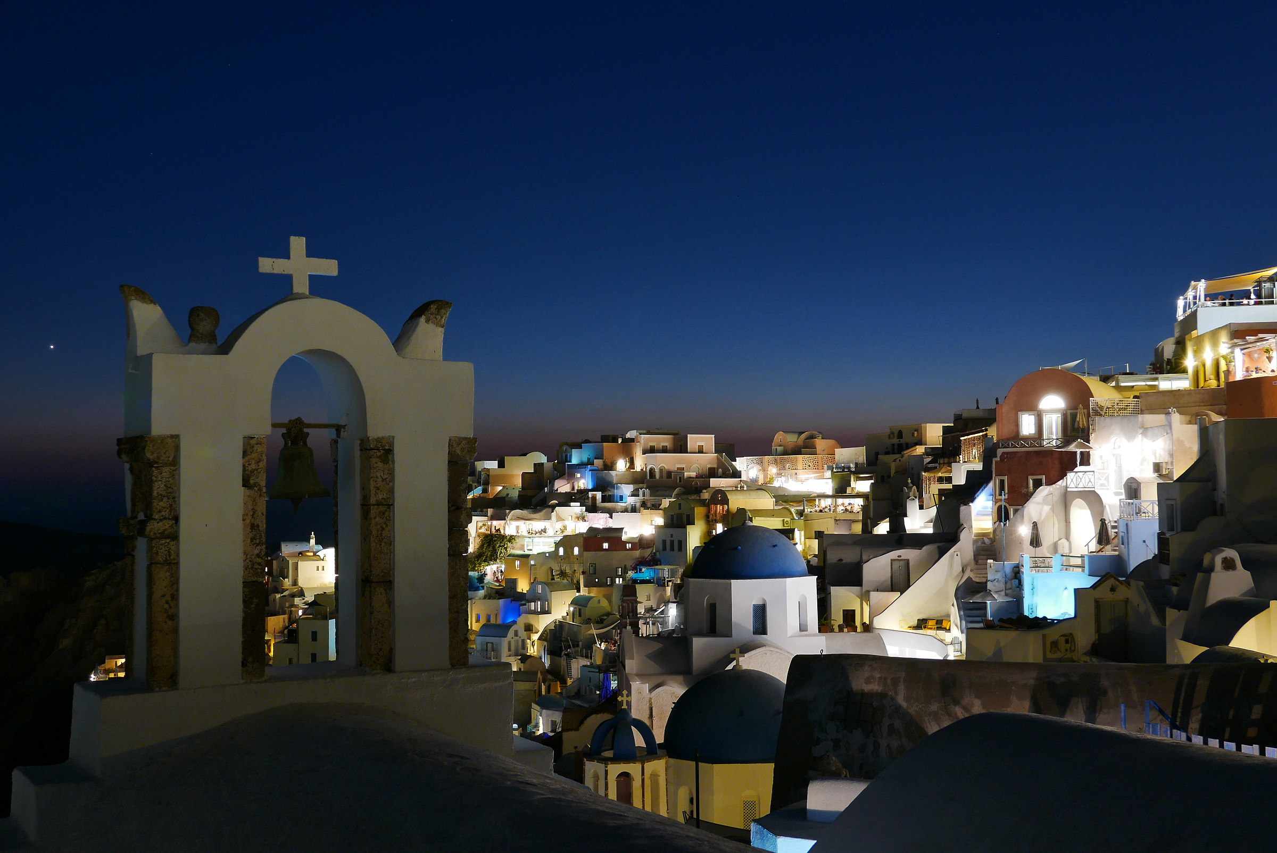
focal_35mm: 43
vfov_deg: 31.2
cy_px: 426
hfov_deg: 45.4
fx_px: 1526
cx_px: 638
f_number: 4
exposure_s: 3.2
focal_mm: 19.3
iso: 200
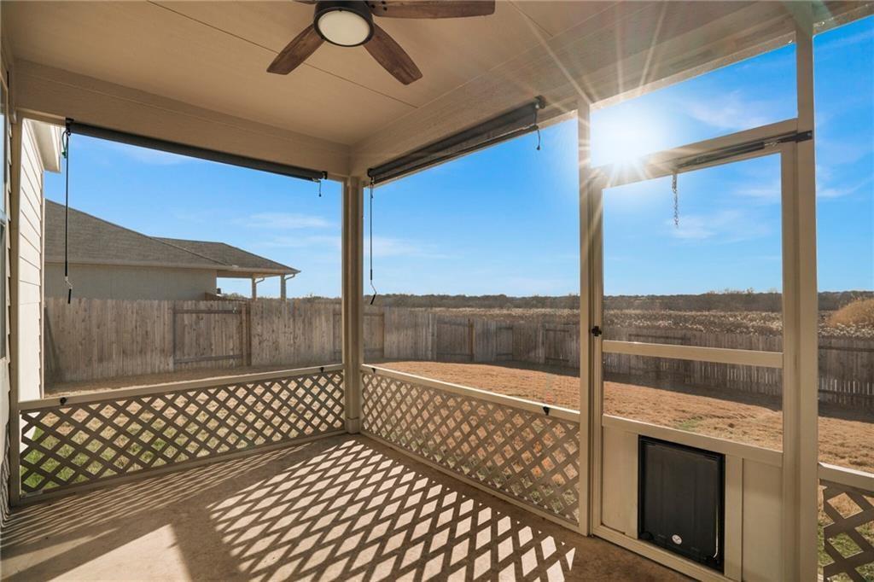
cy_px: 291
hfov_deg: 96.8
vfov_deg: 73.7
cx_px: 437
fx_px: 388
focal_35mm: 16
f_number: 8
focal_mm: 16
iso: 500
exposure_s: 1/400
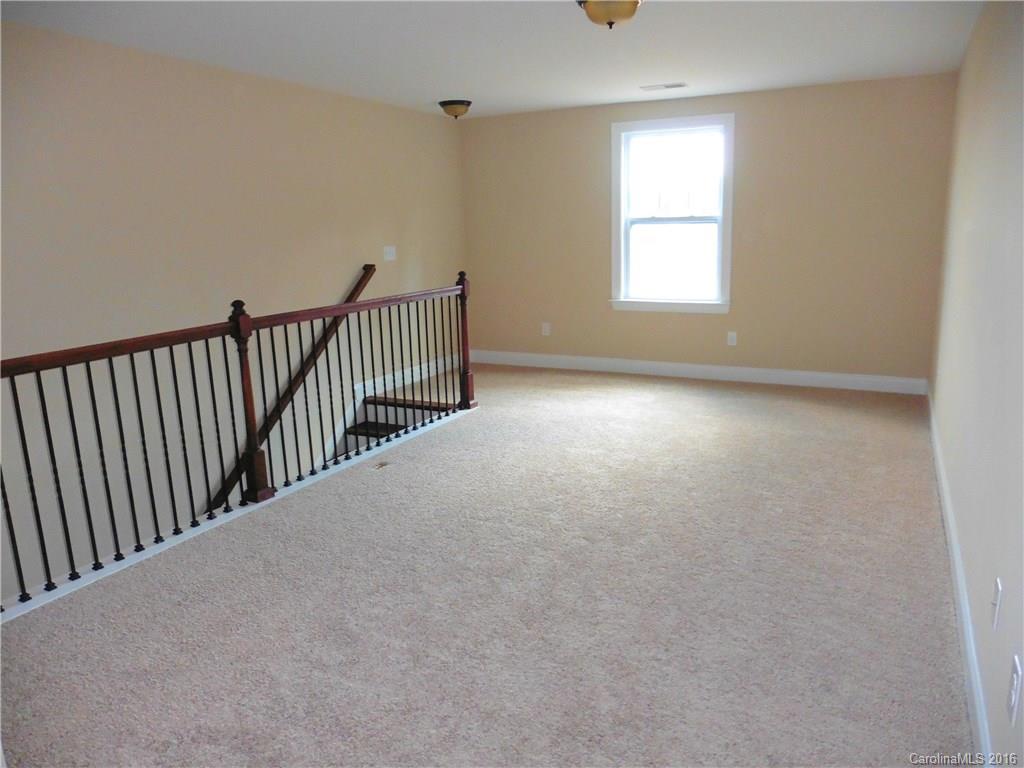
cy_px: 384
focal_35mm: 24
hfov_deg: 71.6
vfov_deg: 56.8
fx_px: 710
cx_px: 512
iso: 500
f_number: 3.3
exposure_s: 1/80
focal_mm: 4.3
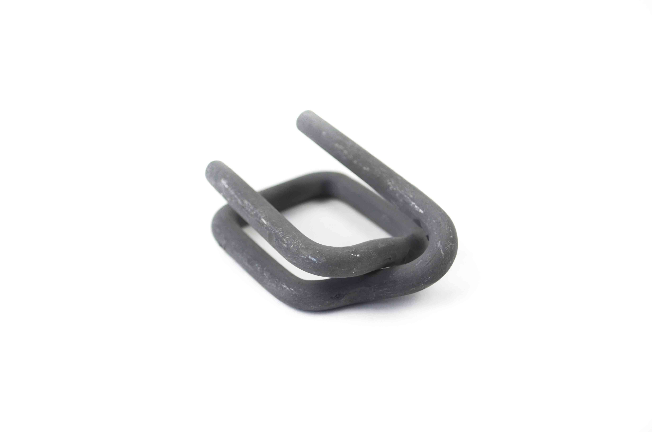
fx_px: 1084
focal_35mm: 60
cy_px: 216
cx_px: 326
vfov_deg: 22.5
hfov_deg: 33.5
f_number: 5.6
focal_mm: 40
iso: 200
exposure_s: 1/125
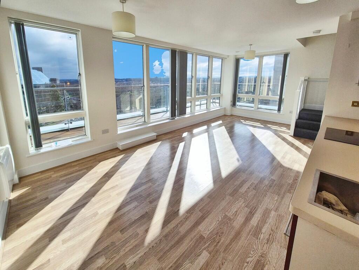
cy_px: 135
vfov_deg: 90.0
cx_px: 180
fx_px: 135
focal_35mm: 13
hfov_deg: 106.2
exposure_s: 1/1816
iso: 50
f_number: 2.2
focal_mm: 2.2
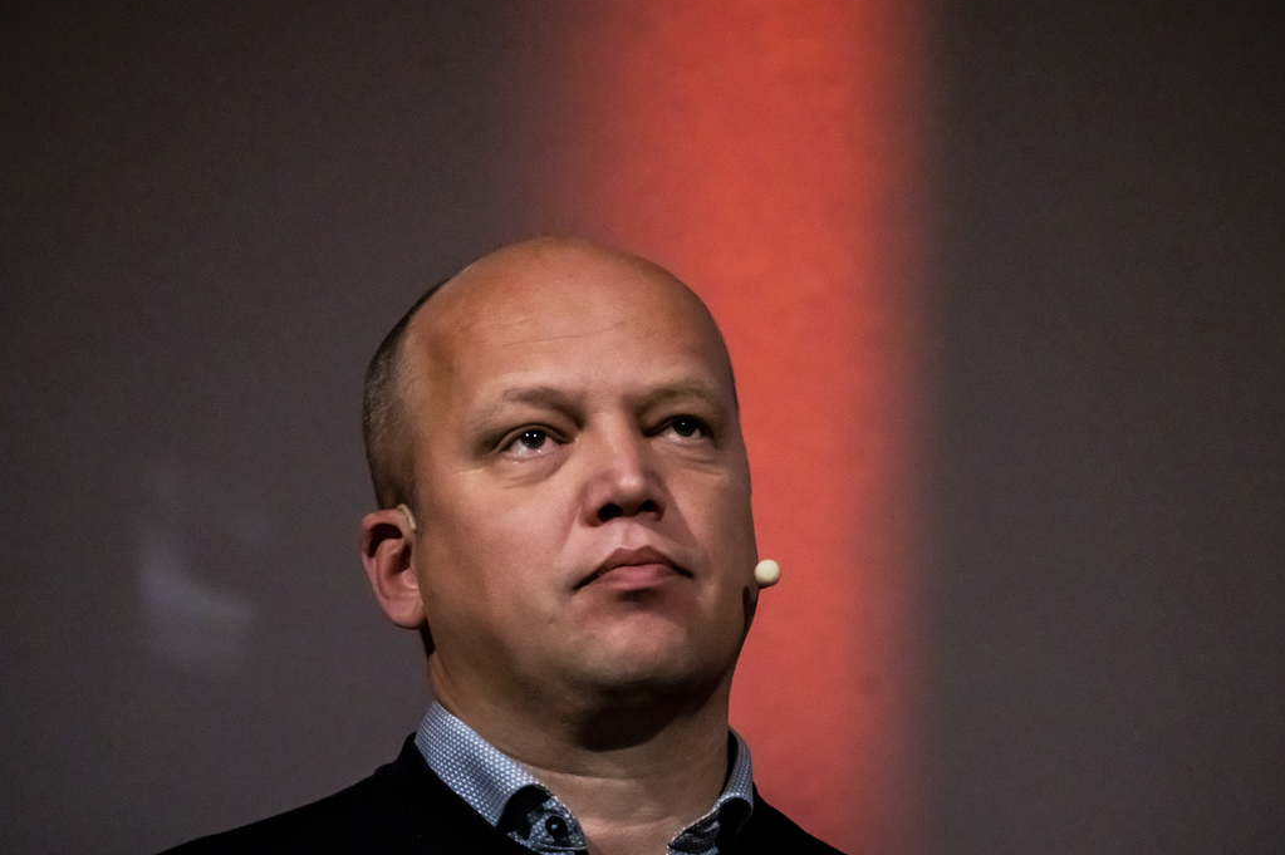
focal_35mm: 343
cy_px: 406
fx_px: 12237
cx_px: 633
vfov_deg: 4.0
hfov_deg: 6.0
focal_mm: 274
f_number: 5.6
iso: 12800
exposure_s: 1/320
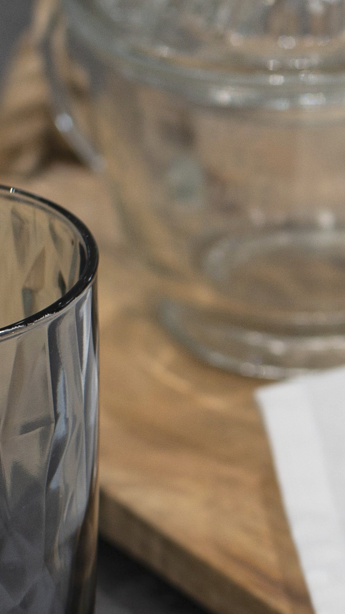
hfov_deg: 5.1
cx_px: 752
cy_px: 432
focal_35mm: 235
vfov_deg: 9.2
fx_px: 3822
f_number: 4
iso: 320
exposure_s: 1/80
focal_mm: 50
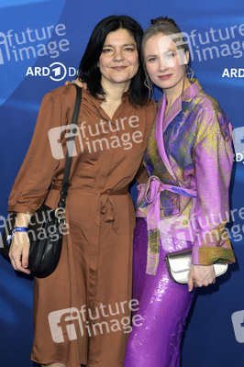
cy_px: 184
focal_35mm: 62
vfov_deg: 32.4
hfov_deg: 21.9
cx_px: 122
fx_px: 631
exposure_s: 1/250
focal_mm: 62
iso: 1000
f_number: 5.6
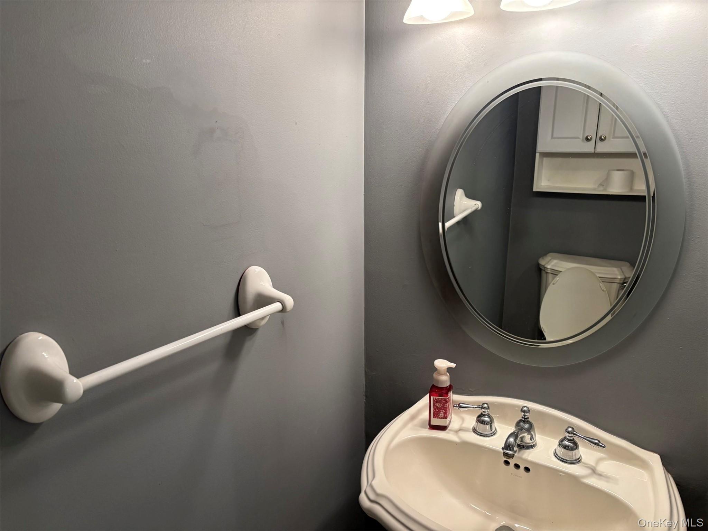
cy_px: 266
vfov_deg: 53.1
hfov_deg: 67.3
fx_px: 532
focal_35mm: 26
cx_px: 354
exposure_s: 1/60
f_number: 1.6
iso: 200
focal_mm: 5.96
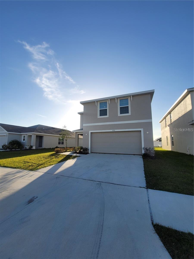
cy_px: 130
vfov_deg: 106.2
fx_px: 97
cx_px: 97
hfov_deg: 89.9
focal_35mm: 13
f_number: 2.2
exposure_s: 1/1580
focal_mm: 2.2
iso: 64
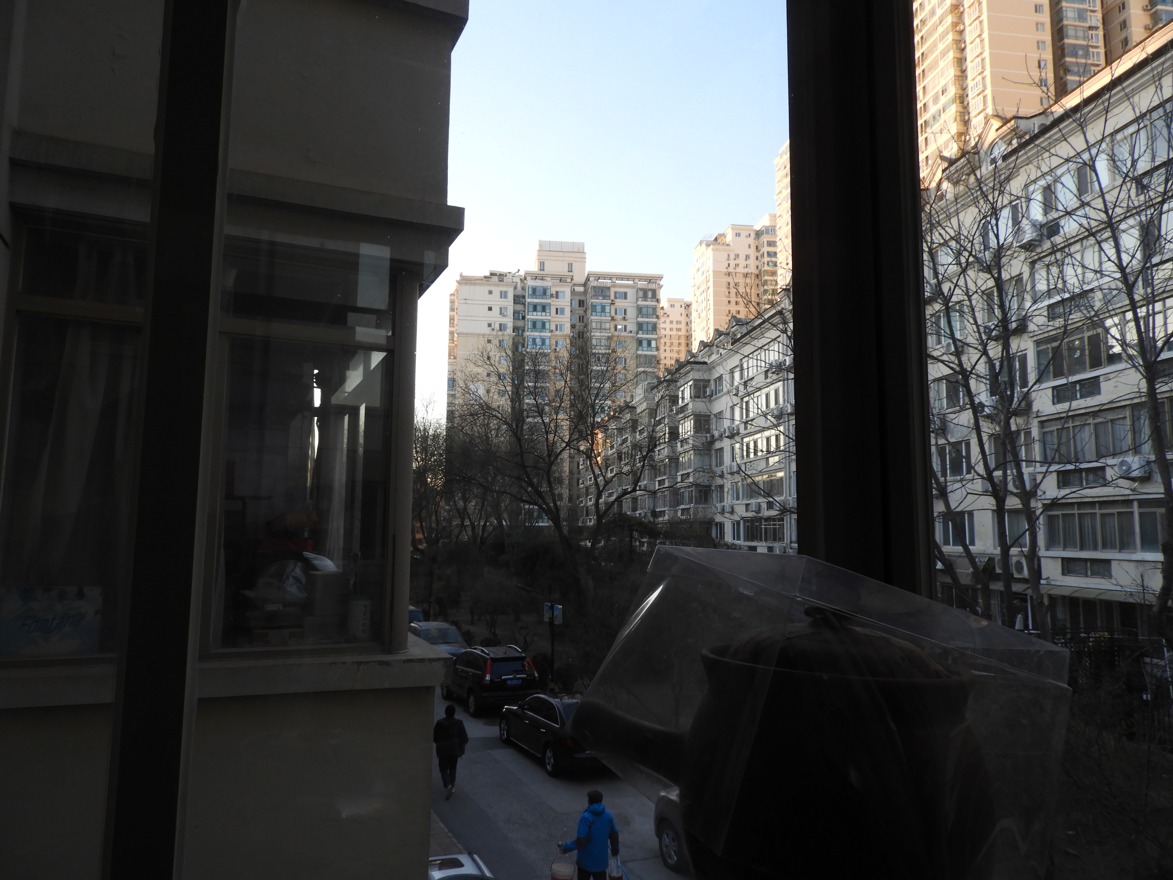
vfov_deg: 56.8
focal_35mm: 24
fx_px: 813
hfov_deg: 71.6
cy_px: 440
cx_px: 586
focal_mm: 4.3
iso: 100
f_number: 3.3
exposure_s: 1/80
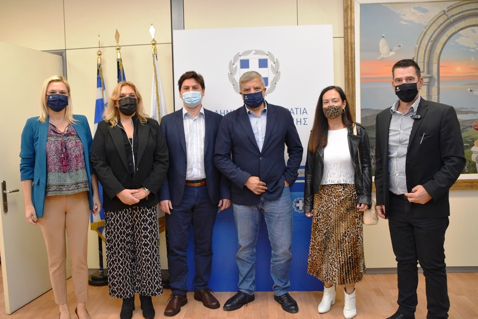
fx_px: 412
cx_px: 232
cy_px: 162
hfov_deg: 60.3
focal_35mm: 31
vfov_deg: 42.3
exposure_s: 1/125
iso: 1100
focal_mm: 20
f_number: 4
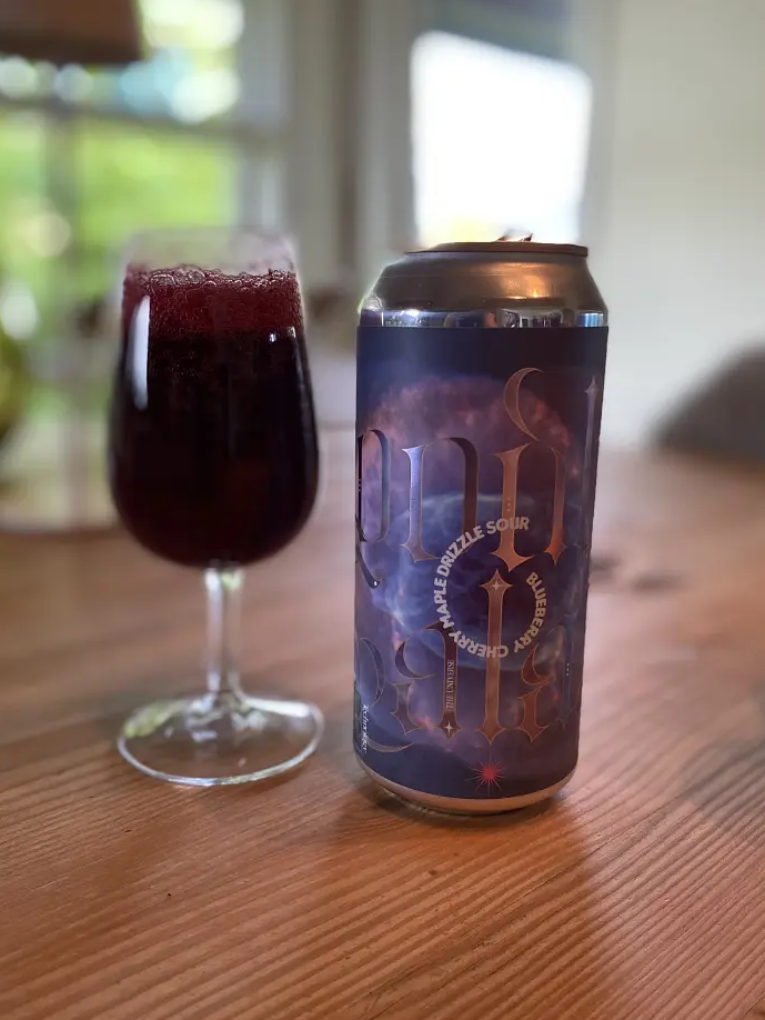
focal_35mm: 29
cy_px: 529
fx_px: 854
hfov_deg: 48.2
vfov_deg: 61.6
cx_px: 349
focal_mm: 4.25
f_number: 1.8
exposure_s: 1/50
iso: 250
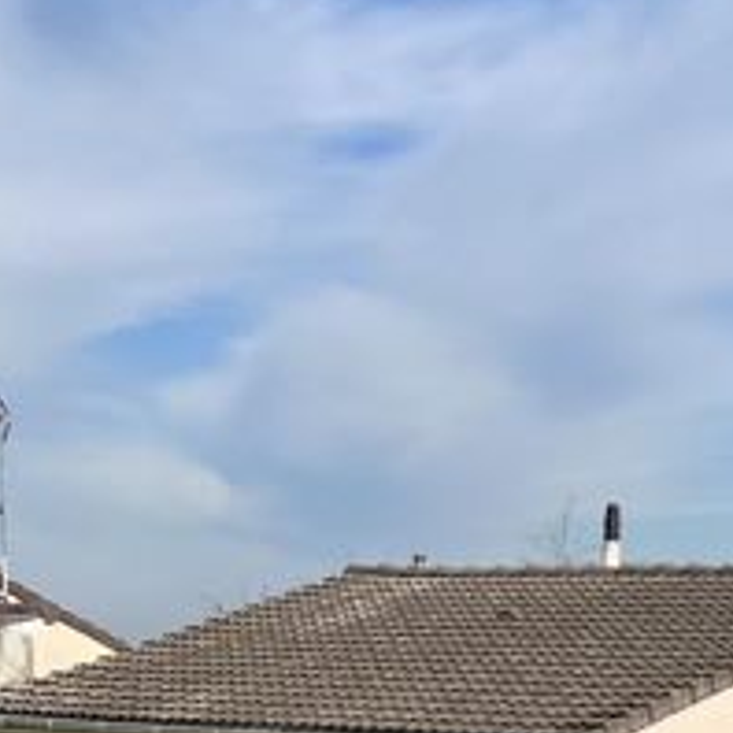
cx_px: 644
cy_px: 826
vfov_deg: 18.0
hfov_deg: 18.4
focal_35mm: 93
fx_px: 2228
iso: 50
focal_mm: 5.1
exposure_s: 1/5848
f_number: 1.6
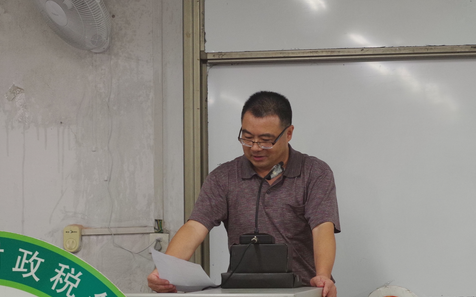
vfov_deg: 11.6
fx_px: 1466
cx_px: 254
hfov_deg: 18.4
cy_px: 160
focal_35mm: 113
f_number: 5
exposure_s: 1/40
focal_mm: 50
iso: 800
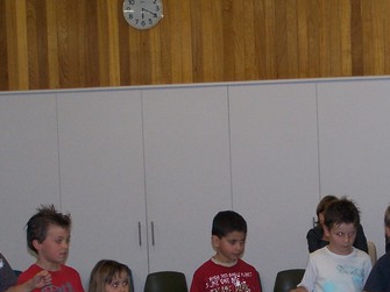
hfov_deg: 14.8
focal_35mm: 132
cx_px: 334
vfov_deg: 11.1
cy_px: 278
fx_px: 1487
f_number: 3.2
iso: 140
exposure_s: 1/80
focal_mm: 11.5
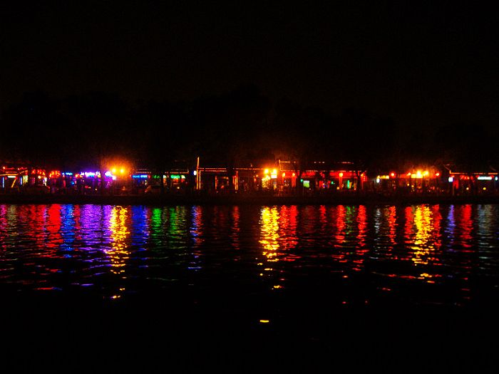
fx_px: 346
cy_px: 187
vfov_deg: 56.8
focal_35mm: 24
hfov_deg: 71.6
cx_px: 250
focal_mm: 5
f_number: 2.8
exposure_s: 1/10
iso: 400
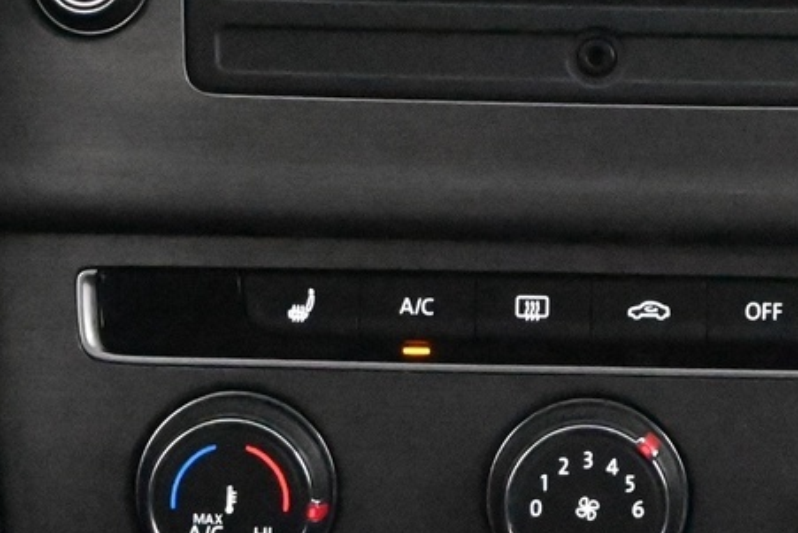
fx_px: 4301
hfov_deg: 10.6
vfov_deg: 7.0
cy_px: -159
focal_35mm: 194
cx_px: 612
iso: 22800
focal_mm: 36
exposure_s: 1/60
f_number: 5.3
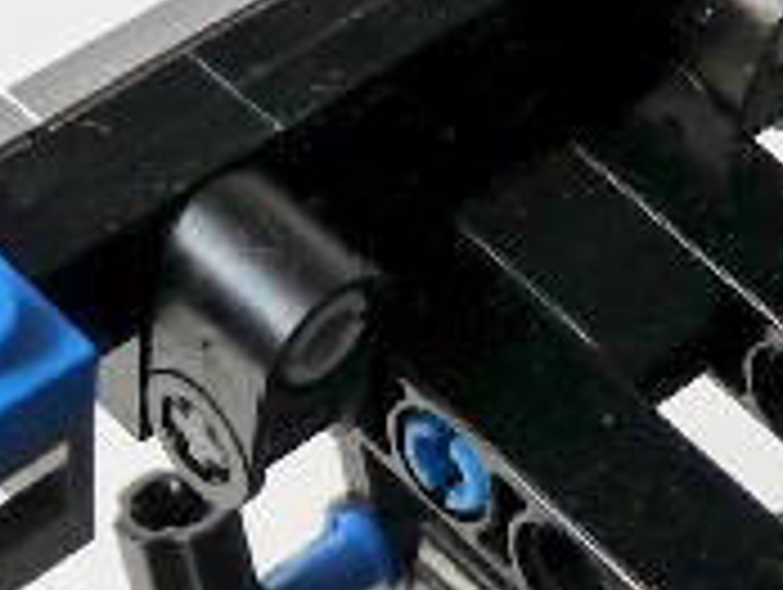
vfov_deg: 12.0
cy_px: 324
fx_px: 2809
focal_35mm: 124
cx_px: 490
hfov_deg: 15.9
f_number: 2.8
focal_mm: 4.8
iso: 160
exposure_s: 1/50
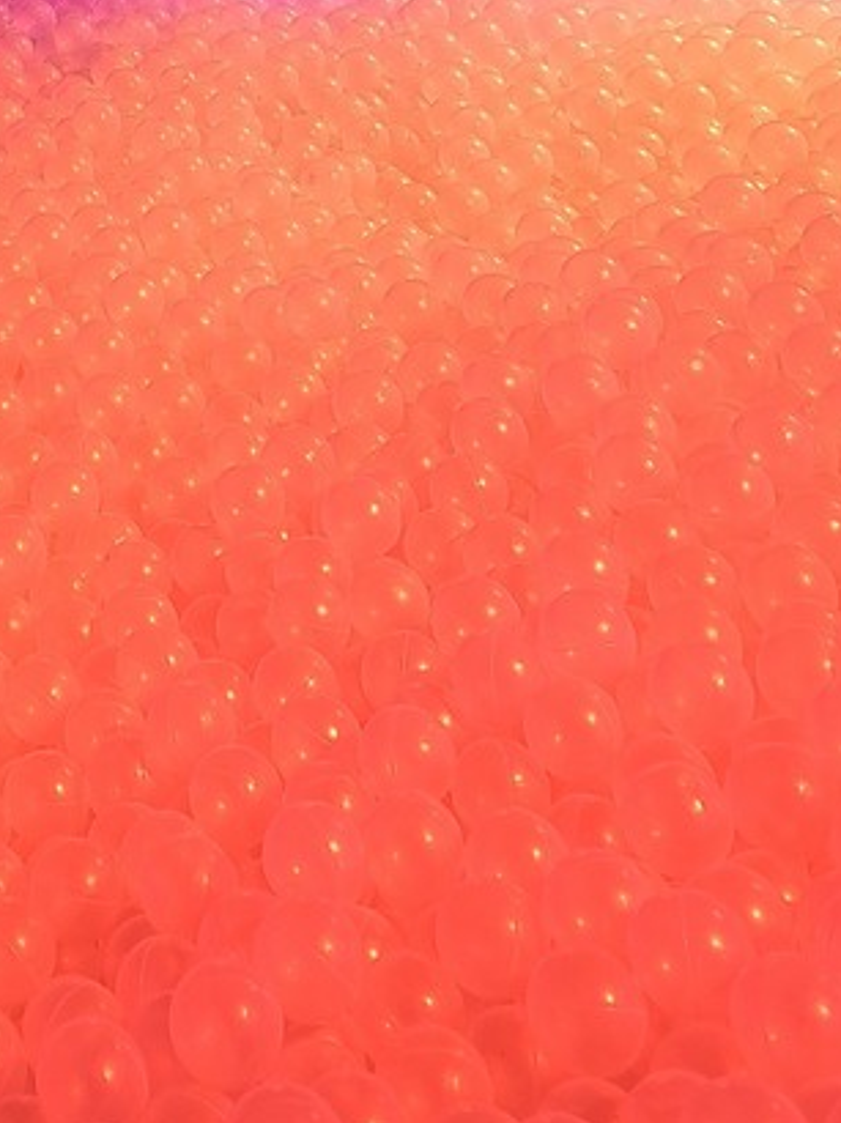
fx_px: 1946
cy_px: -134
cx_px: -63
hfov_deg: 23.1
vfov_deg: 28.9
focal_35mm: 60
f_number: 1.8
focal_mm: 5.23
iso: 50
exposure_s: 1/60
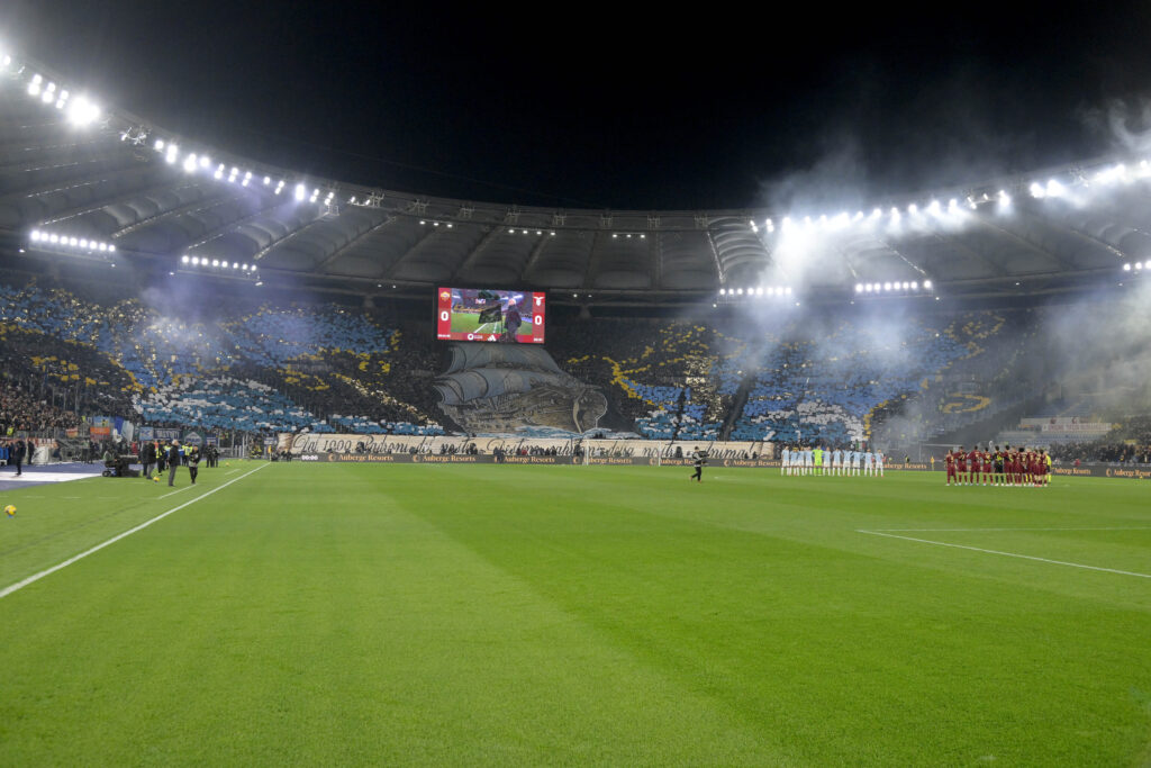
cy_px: 384
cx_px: 576
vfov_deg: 38.9
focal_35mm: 34
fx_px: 1087
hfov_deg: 55.8
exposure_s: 1/640
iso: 3200
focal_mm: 34
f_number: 6.3
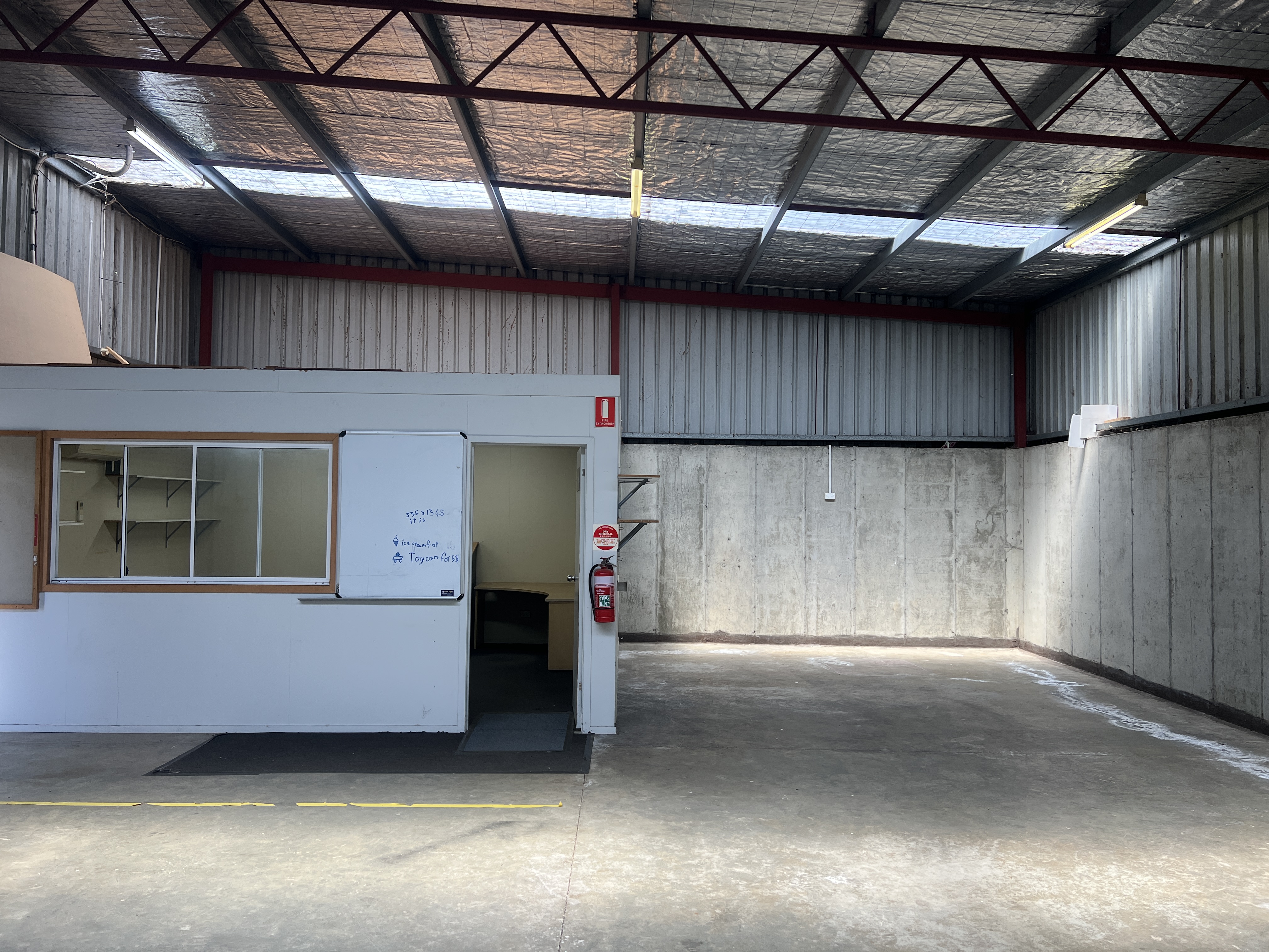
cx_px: 634
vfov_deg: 53.1
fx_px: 953
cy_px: 476
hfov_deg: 67.3
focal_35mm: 26
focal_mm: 5.7
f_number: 1.5
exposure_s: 1/288
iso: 50
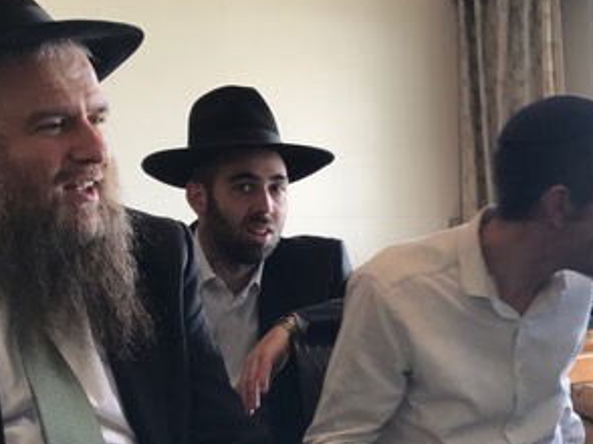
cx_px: 506
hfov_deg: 30.6
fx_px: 1044
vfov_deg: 23.5
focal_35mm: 61
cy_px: 377
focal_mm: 3.99
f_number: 1.8
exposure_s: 1/50
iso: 25
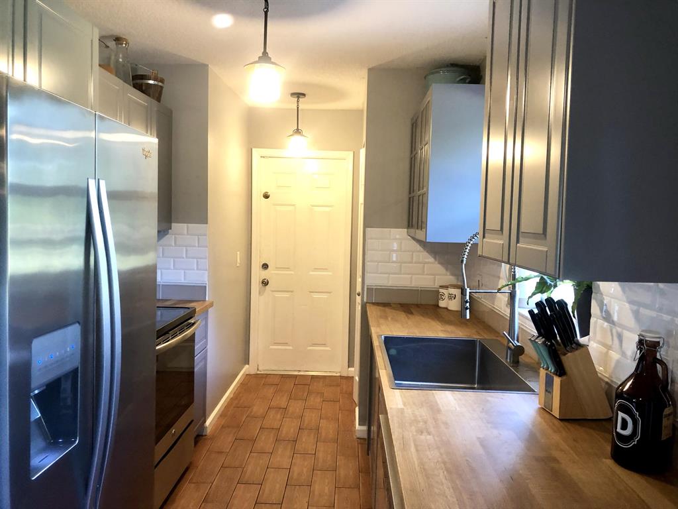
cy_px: 254
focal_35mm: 28
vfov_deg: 49.7
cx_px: 339
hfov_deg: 63.4
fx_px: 548
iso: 40
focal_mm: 4
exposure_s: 1/15
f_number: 1.8
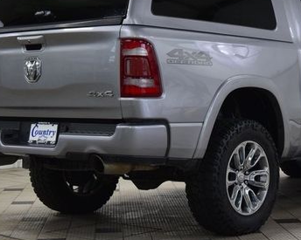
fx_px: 793
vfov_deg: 17.3
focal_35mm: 89
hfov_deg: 21.4
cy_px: 103
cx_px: 213
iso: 1600
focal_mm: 34
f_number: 6.3
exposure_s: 1/60
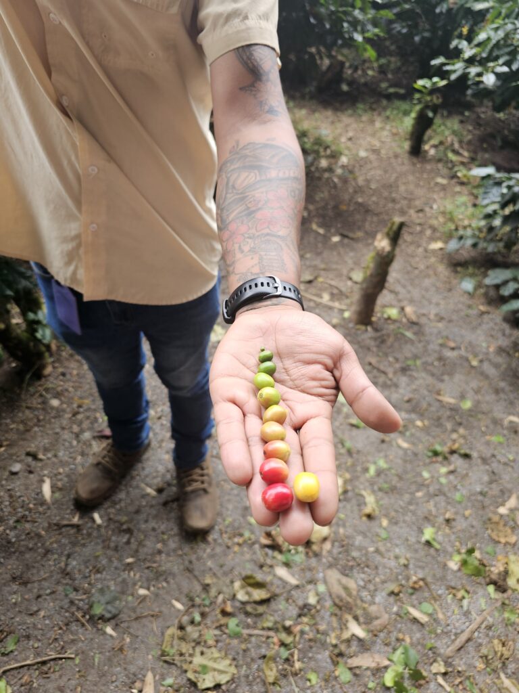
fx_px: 460
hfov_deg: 58.9
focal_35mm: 23
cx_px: 260
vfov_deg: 73.9
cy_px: 346
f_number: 1.7
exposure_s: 1/120
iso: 80
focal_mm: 6.3
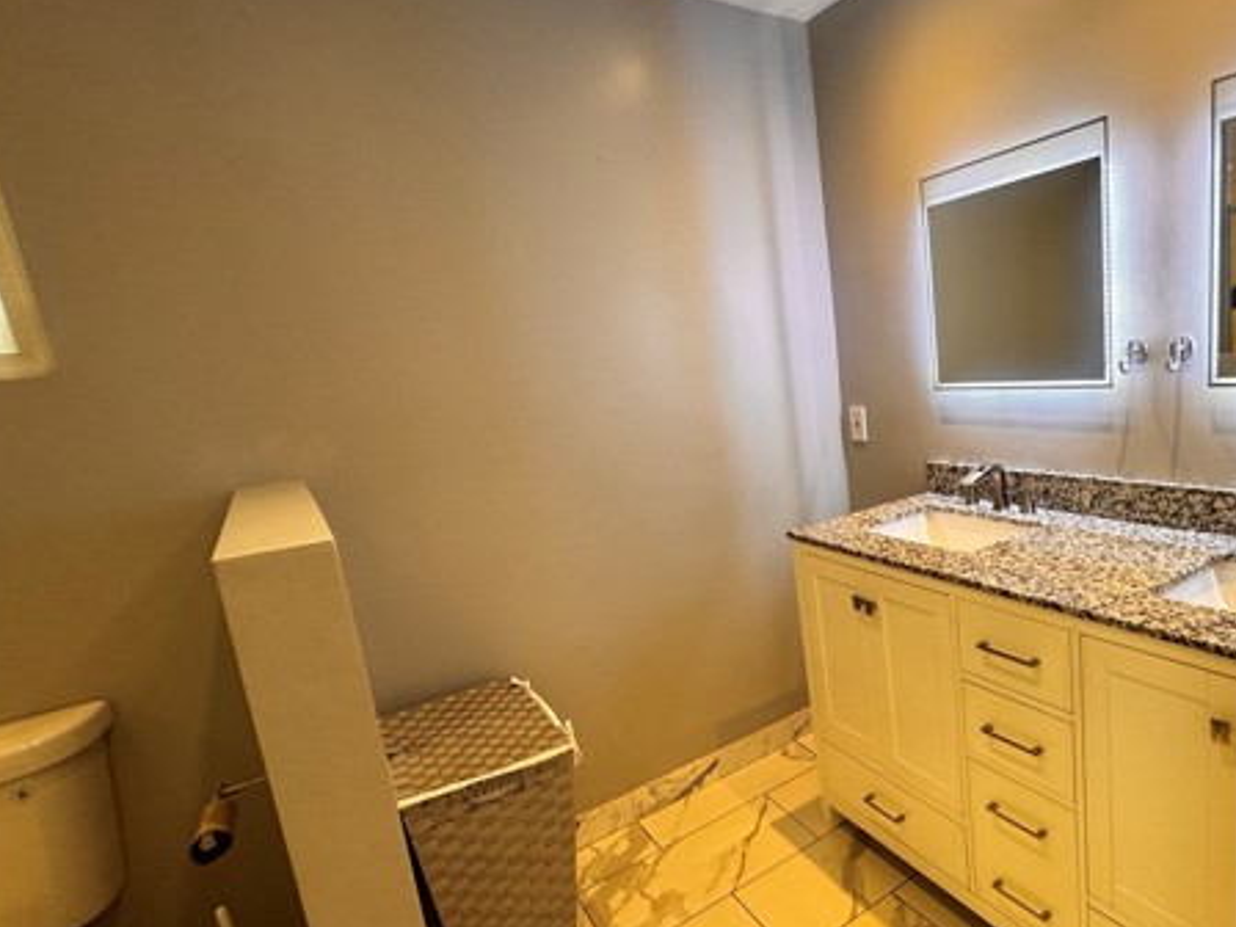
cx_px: 861
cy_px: 491
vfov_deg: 65.9
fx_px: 714
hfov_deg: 78.0
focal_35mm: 20
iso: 200
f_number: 2.2
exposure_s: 1/60
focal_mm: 2.22
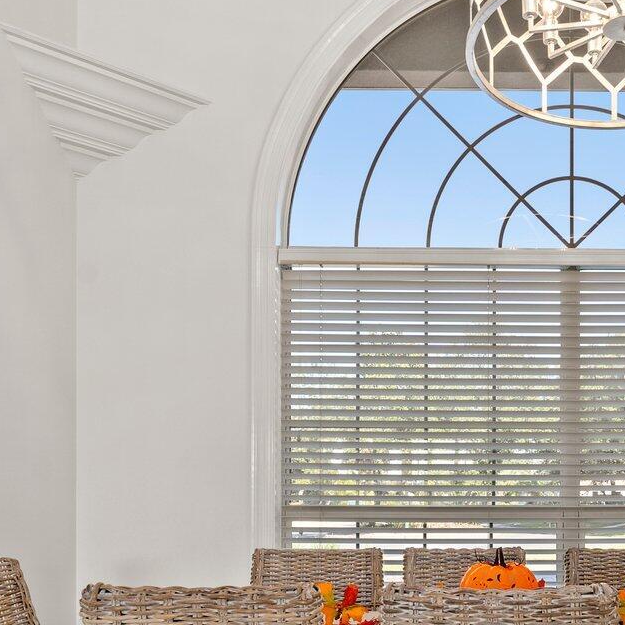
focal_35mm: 39
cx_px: 503
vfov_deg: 41.2
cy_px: 492
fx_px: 797
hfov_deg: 41.0
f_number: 8
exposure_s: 1/8
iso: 400
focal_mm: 14
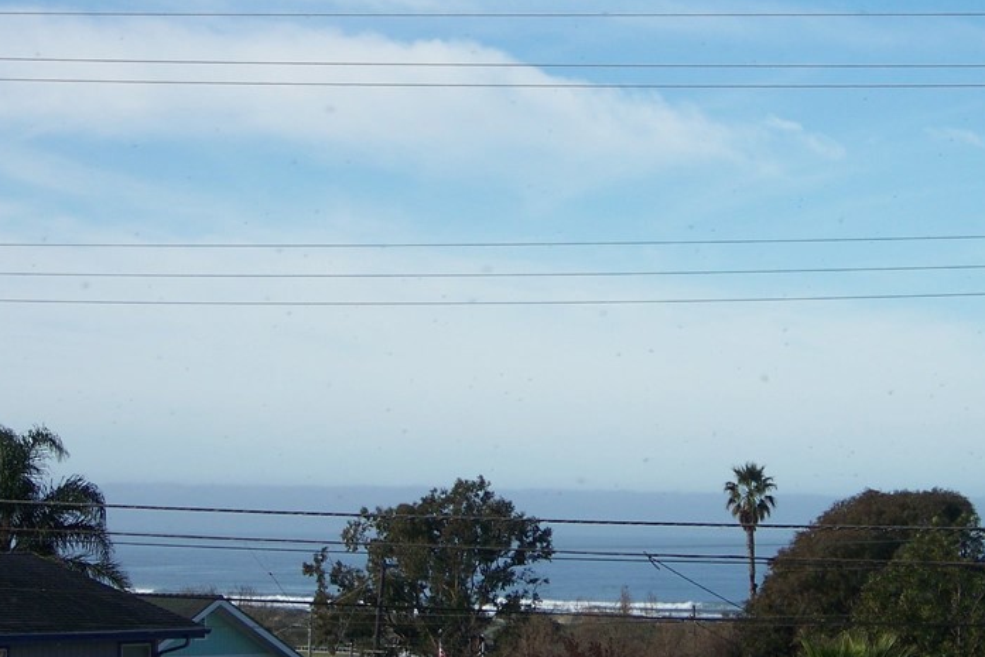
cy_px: 277
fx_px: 4433
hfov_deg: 12.6
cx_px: 711
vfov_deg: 8.5
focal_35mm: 162
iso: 64
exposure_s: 1/1000
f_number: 3.2
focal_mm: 17.6
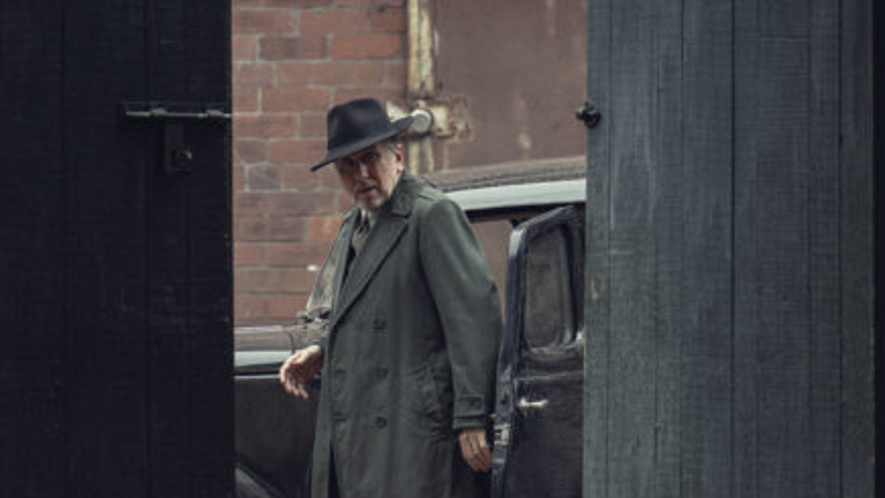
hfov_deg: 4.8
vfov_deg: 2.7
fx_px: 10587
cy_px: 400
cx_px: 318
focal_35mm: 451
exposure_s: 1/500
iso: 1000
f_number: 4
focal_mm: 245
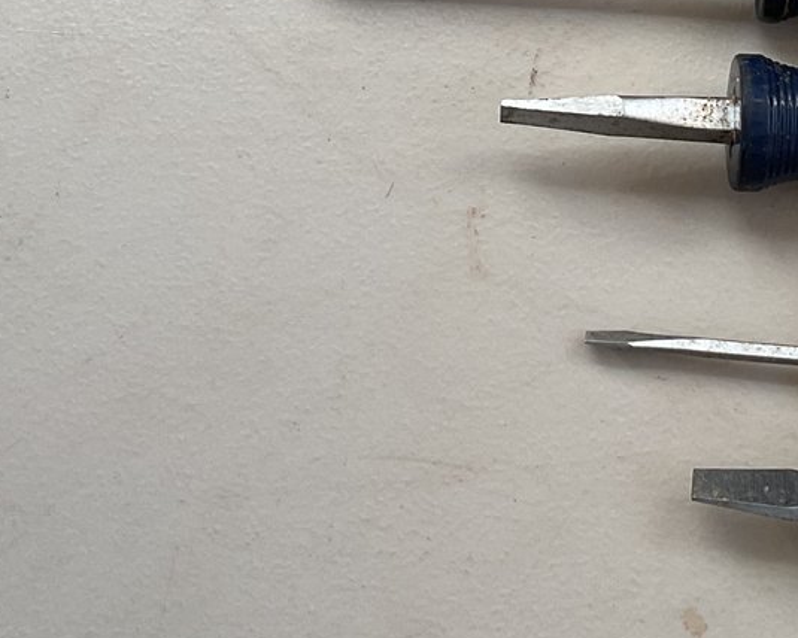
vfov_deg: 18.6
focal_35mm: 80
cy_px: -10
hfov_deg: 23.7
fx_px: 1889
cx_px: 569
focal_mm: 3
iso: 32
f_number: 1.8
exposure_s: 1/120
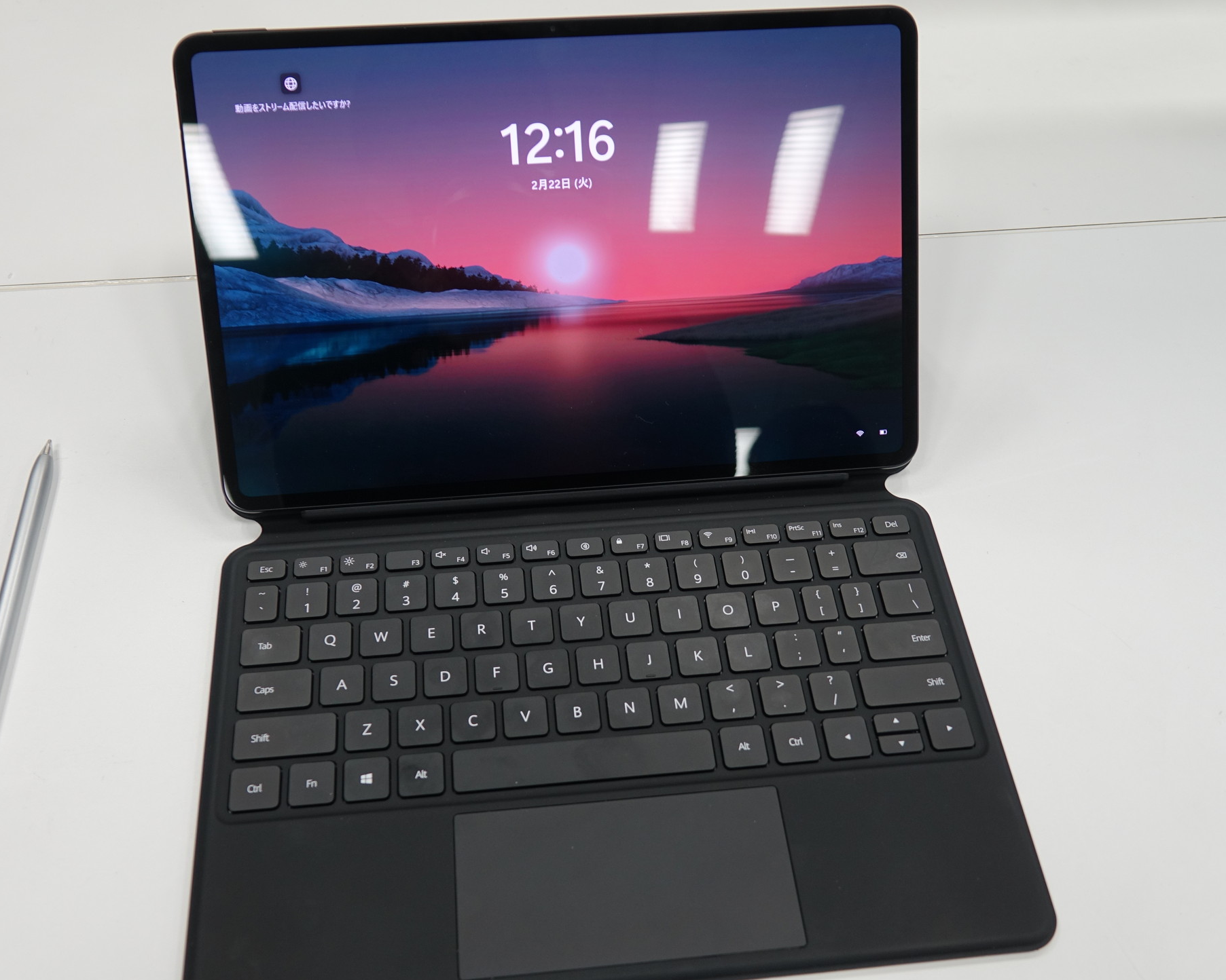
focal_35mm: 33
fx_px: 1197
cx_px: 600
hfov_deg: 54.2
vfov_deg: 44.5
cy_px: 489
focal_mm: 10.59
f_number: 2.8
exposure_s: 1/30
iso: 125
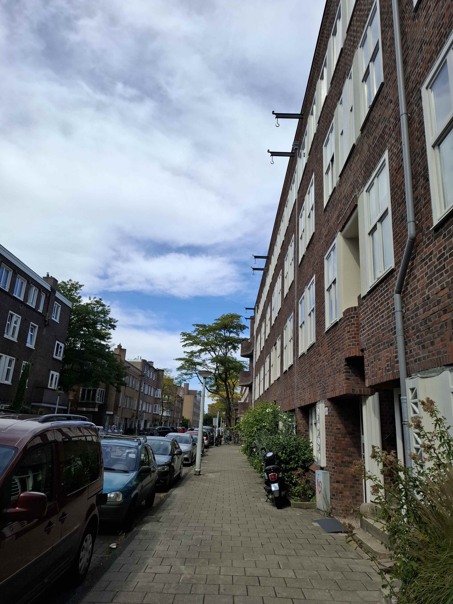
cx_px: 226
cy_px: 302
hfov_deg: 58.9
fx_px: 401
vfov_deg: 73.9
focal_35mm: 23
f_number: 1.8
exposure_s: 1/1838
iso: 50
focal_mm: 5.54
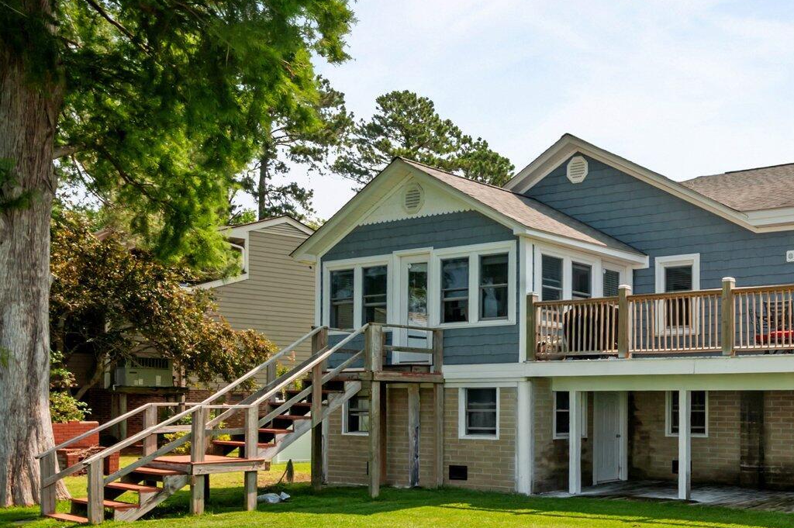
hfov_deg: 43.9
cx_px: 781
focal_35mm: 38
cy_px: 282
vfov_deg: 35.0
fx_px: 837
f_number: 10
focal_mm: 19
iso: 400
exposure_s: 1/400
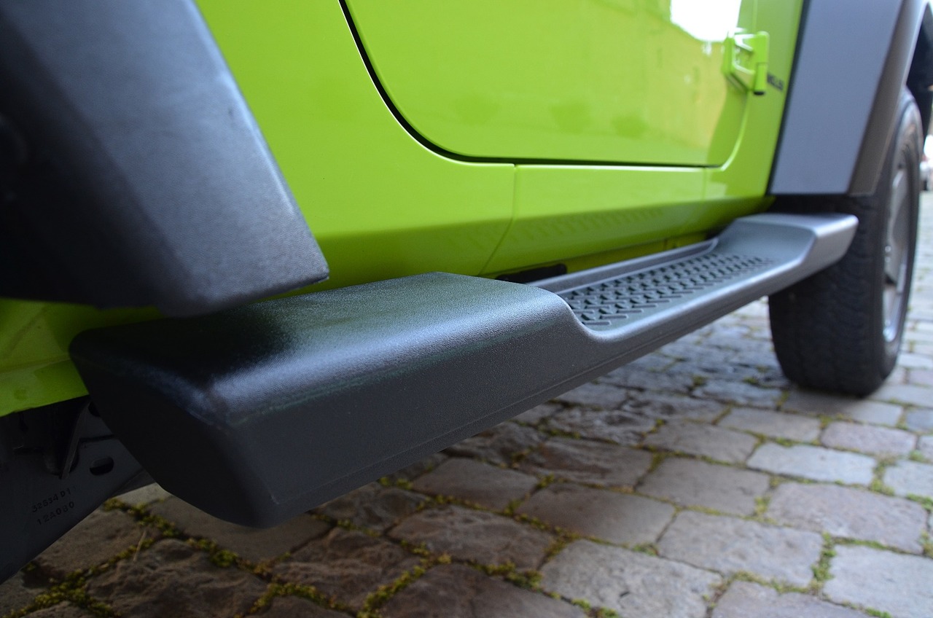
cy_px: 309
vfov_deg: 47.7
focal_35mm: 27
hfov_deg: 67.5
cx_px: 466
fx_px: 698
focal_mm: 18
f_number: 5
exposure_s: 1/100
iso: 400
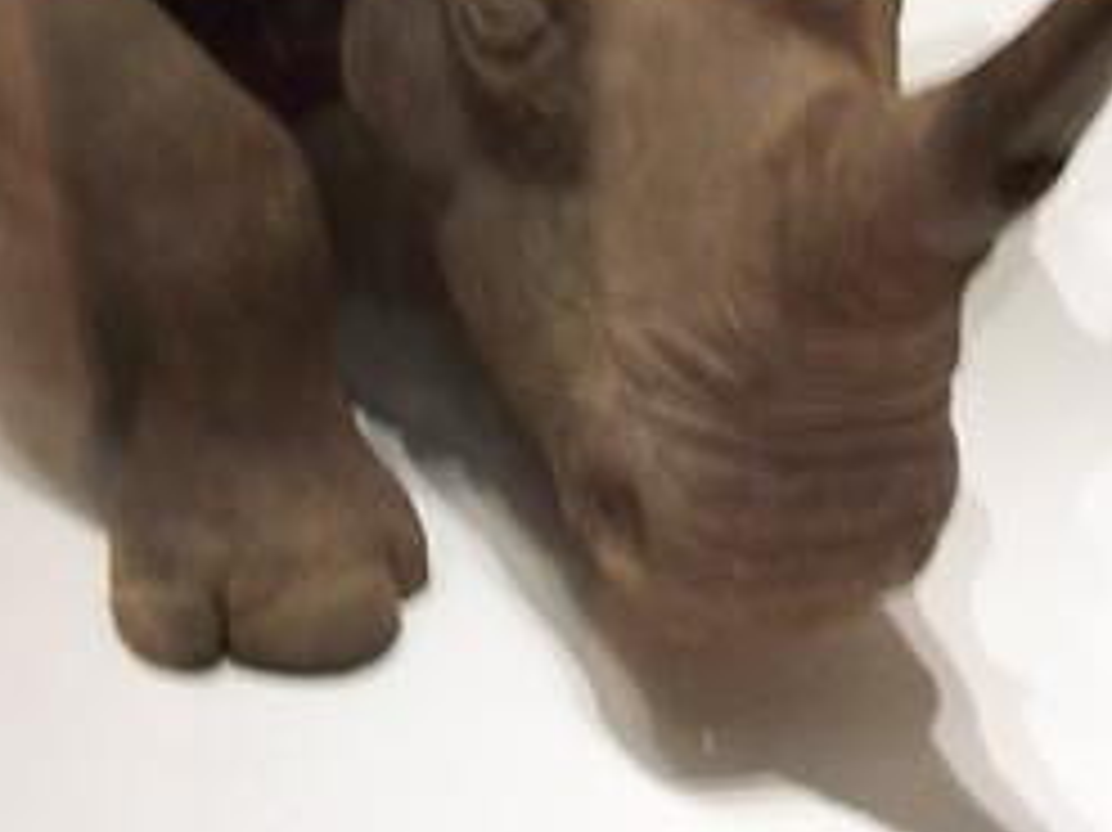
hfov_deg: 20.4
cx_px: 410
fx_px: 3082
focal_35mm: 96
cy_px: -67
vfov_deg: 15.0
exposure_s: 1/8
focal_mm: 5.6
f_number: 2.8
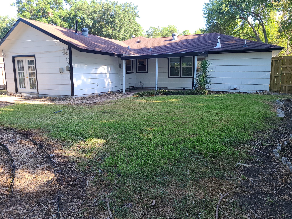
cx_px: 146
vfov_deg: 53.1
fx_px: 219
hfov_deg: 67.3
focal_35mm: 26
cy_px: 110
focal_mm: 5.4
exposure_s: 1/218
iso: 40
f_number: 1.8
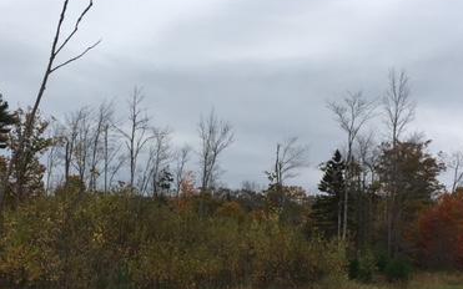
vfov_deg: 24.4
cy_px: 181
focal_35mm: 53
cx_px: 198
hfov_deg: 38.1
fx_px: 669
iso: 25
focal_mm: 4.15
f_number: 2.2
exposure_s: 1/437
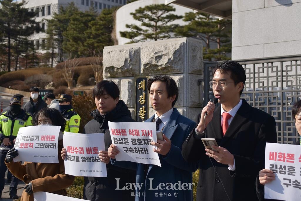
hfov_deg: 33.4
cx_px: 150
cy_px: 100
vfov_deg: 22.6
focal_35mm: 60
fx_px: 502
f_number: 4.8
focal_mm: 40
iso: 100
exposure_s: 1/1250
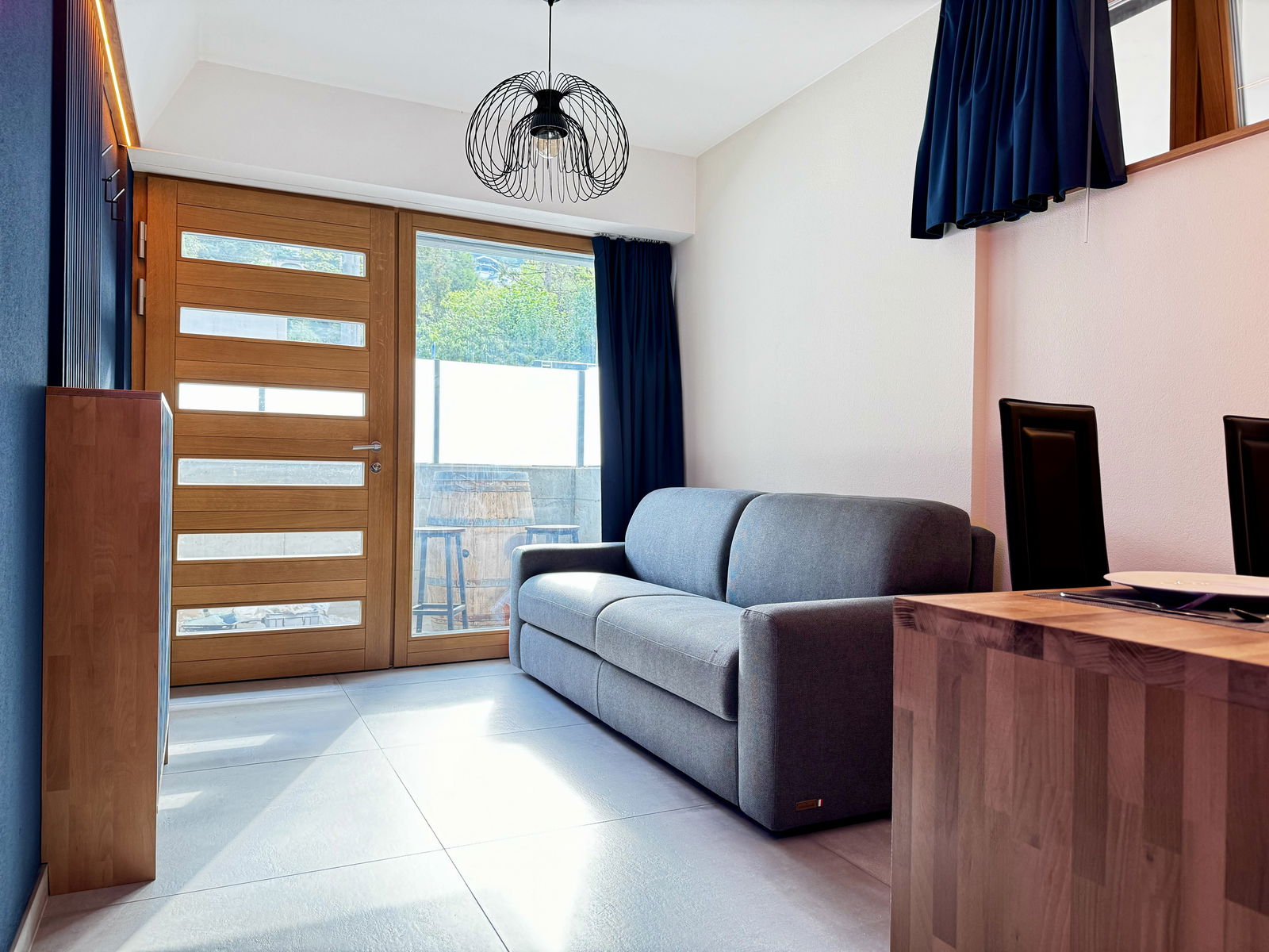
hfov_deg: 71.6
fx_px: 880
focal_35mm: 24
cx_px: 634
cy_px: 476
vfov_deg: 56.8
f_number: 1.78
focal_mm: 6.76
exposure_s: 1/50
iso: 160
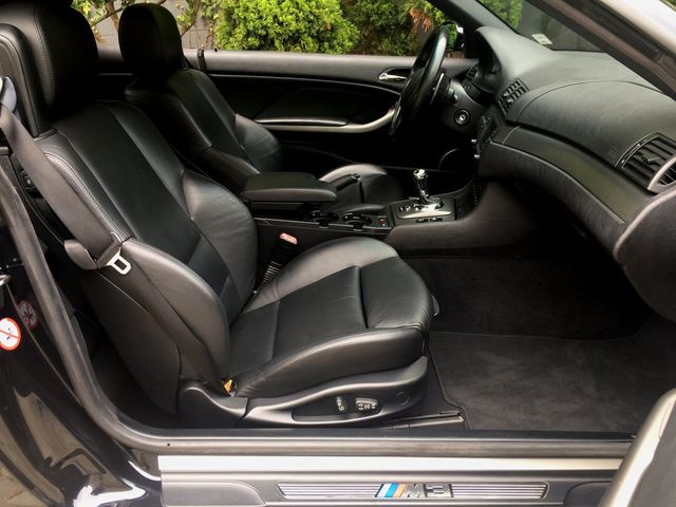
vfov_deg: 48.2
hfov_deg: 61.7
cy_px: 254
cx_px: 338
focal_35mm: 29
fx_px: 566
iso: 25
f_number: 2.2
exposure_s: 1/60
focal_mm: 4.15
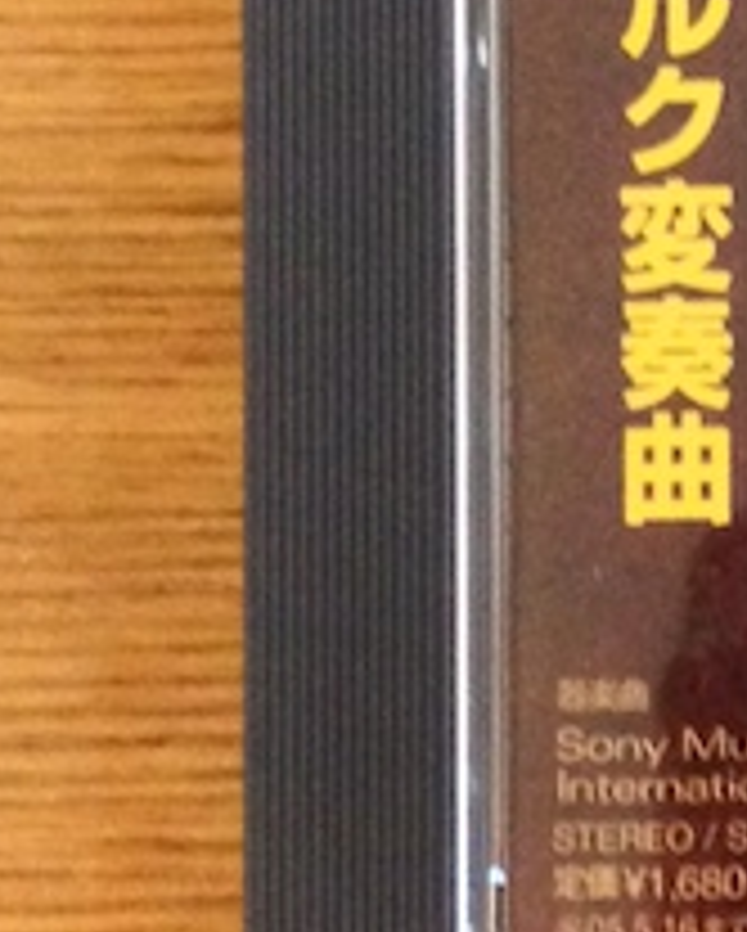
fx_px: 4388
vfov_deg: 12.0
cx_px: 1602
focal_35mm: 159
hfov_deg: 9.0
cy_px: -41
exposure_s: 1/15
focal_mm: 4.12
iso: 400
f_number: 2.4
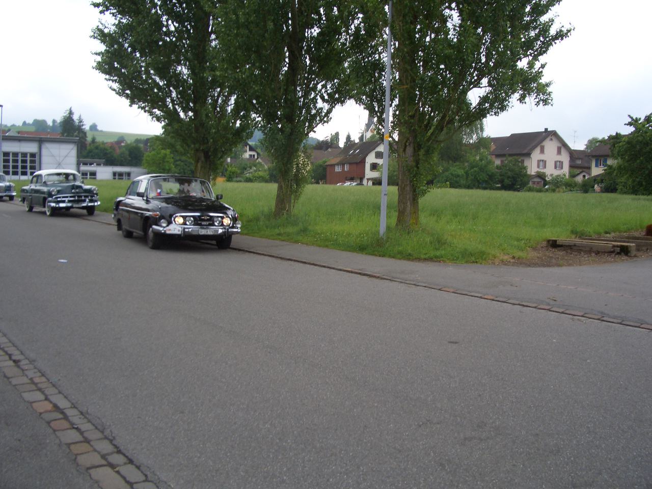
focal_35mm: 35
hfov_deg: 52.6
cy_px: 244
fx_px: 659
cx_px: 326
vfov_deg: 40.7
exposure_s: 1/200
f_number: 4.3
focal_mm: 5.8
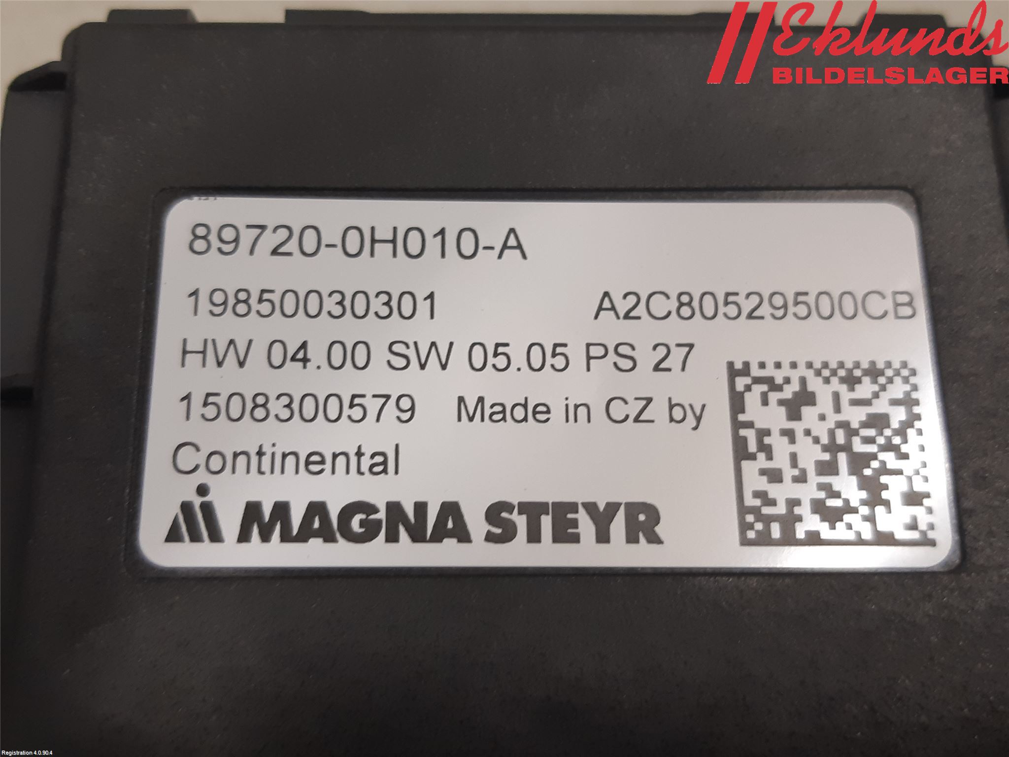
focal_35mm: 26
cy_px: 378
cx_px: 504
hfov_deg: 67.3
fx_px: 758
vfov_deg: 53.1
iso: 80
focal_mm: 3.93
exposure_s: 1/50
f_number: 1.7
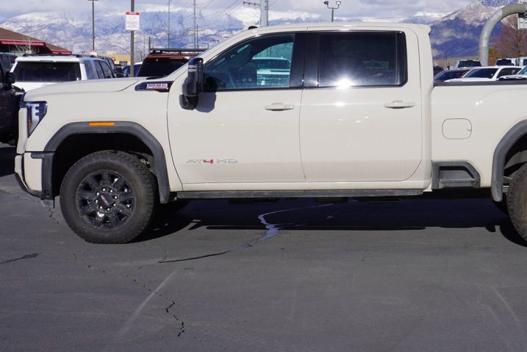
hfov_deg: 33.2
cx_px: 341
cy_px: 142
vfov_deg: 22.6
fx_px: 879
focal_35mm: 60
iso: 100
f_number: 11
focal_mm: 28
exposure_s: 1/250
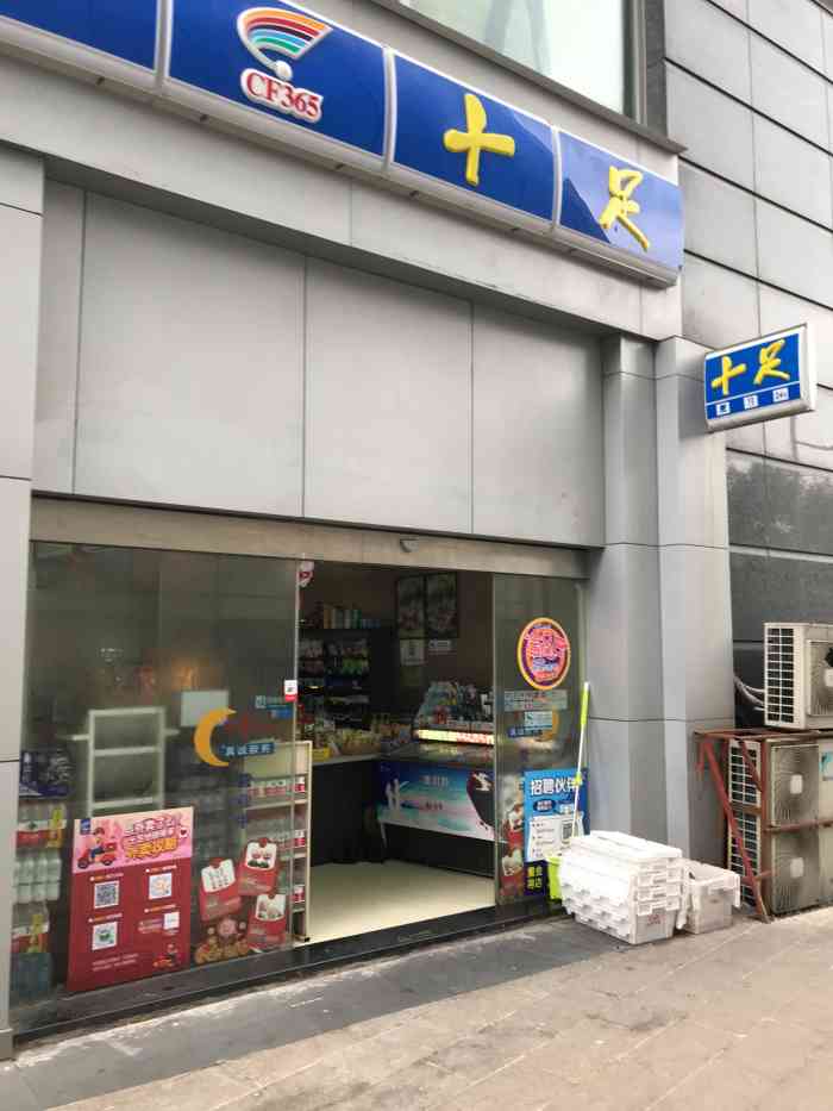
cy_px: 556
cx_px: 416
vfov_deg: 63.4
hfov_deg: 49.8
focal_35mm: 28
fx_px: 898
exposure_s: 1/100
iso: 40
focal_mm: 3.99
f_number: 1.8
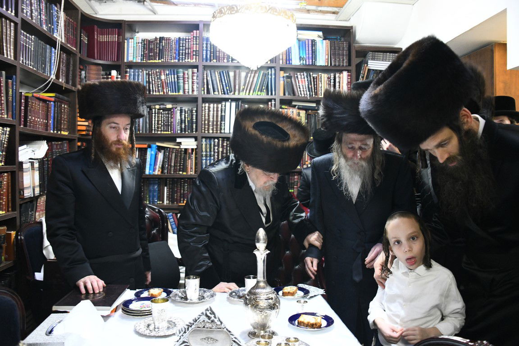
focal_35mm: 28
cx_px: 260
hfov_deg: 65.5
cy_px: 173
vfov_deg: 46.4
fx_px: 404
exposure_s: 1/60
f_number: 5
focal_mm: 28
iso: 4000
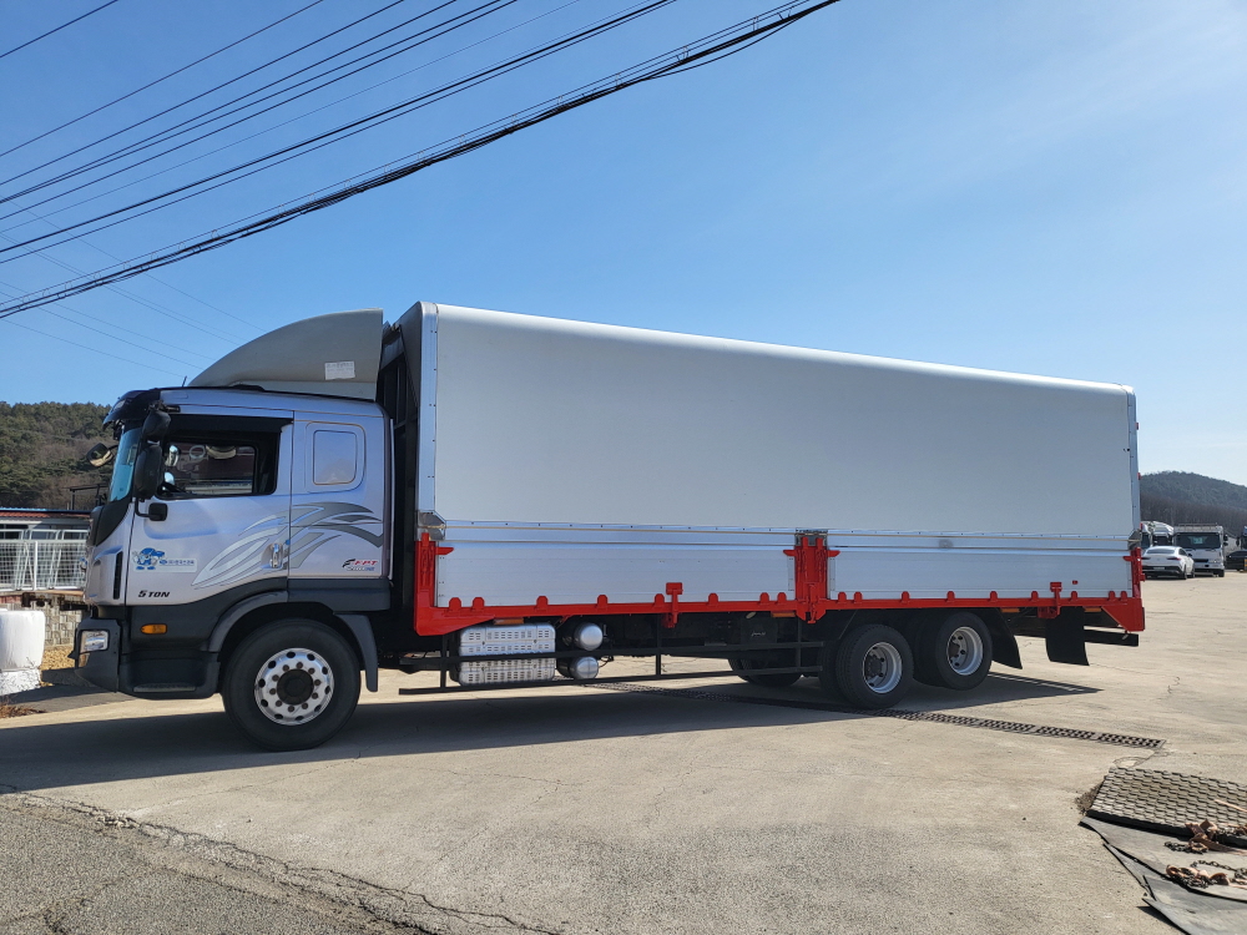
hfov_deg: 67.3
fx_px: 937
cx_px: 624
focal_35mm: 26
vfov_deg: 53.1
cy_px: 468
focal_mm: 4.25
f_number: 1.8
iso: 50
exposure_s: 1/3531
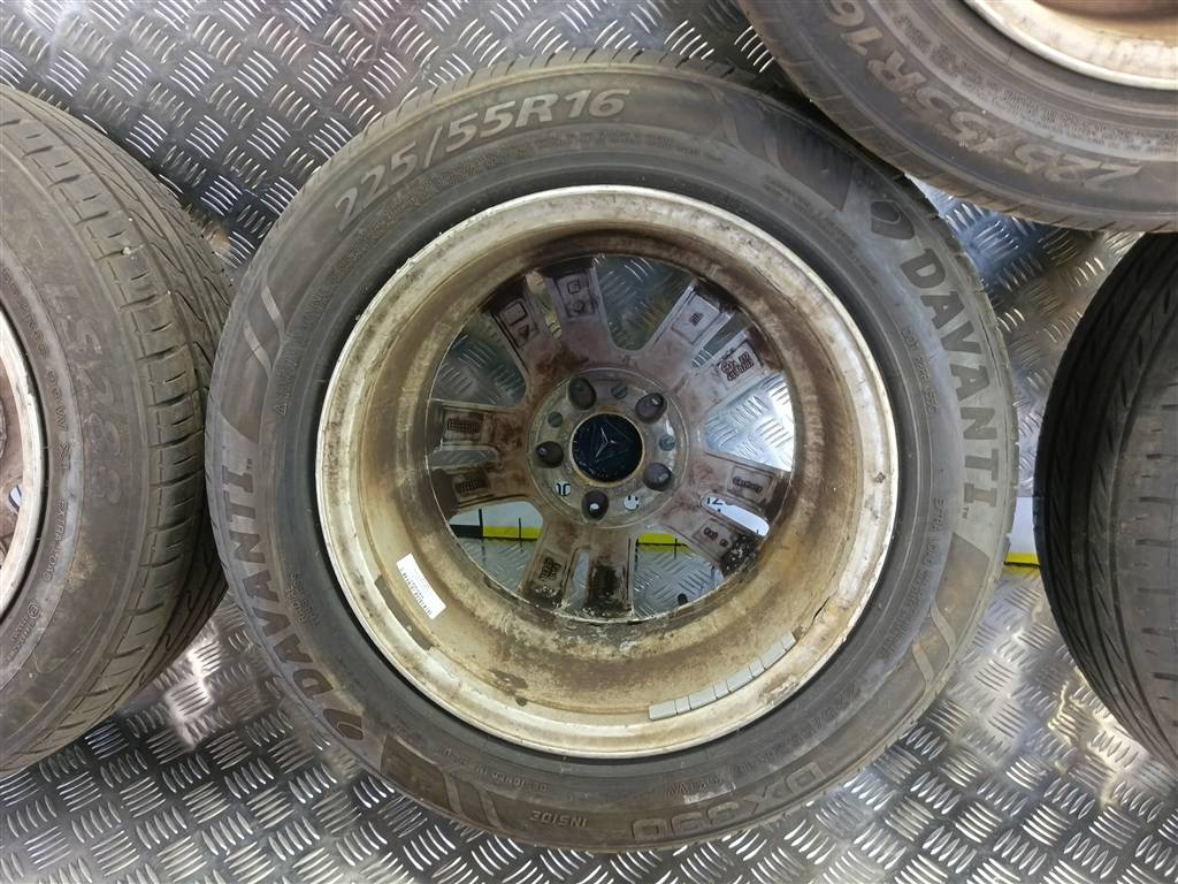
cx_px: 589
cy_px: 442
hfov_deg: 65.3
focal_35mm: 27
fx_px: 919
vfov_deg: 51.4
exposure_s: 1/33.3
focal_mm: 4.11
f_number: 1.6
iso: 282
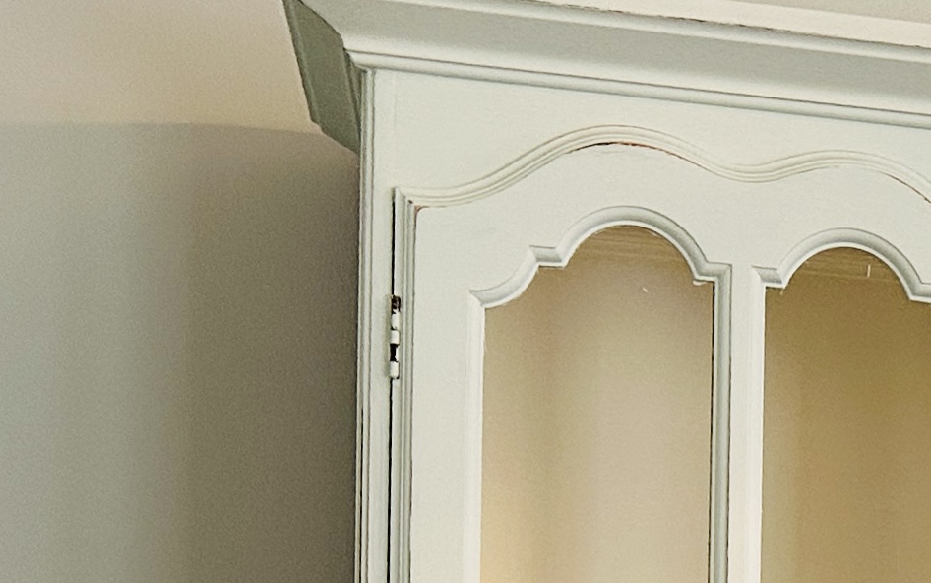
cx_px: 1624
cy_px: 1145
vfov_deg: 12.4
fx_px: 2386
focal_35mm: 94
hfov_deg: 18.0
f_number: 1.78
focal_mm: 6.86
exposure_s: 1/60
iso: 160
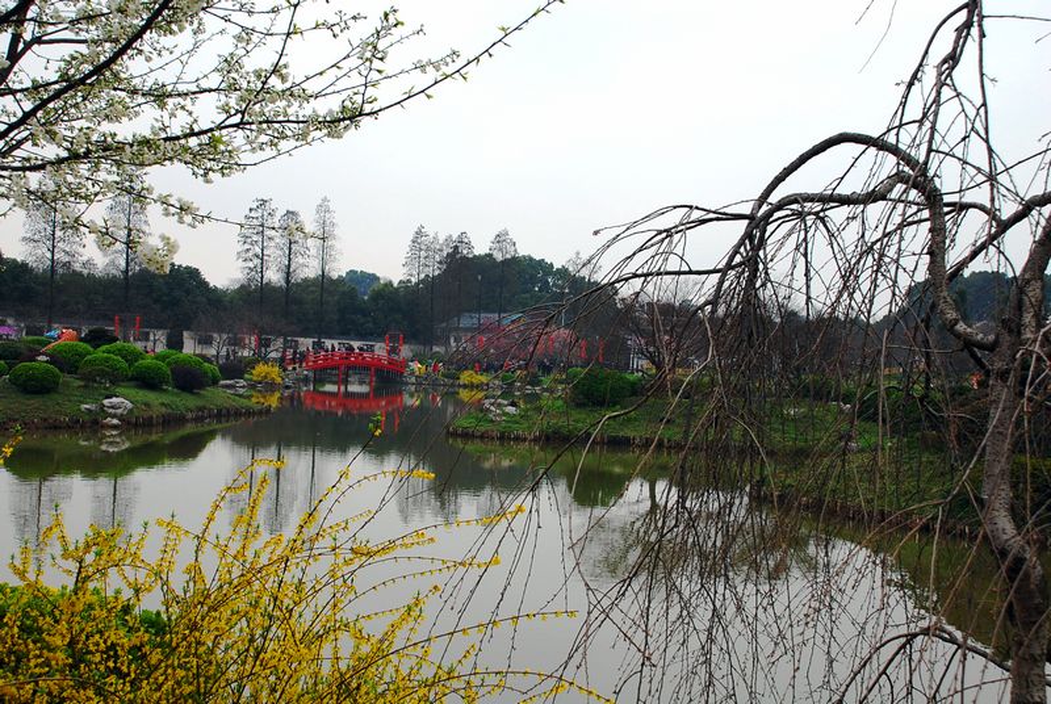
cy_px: 352
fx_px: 1360
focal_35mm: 46
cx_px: 526
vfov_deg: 29.0
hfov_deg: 42.3
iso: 200
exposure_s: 1/80
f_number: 8
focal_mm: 31
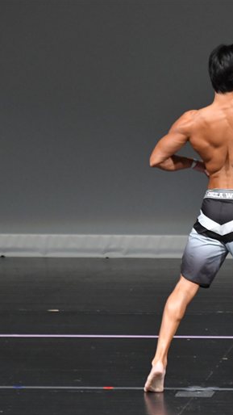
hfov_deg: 2.2
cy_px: 208
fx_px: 5988
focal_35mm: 545
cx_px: 248
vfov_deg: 4.0
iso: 4000
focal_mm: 230
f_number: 5.6
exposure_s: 1/400
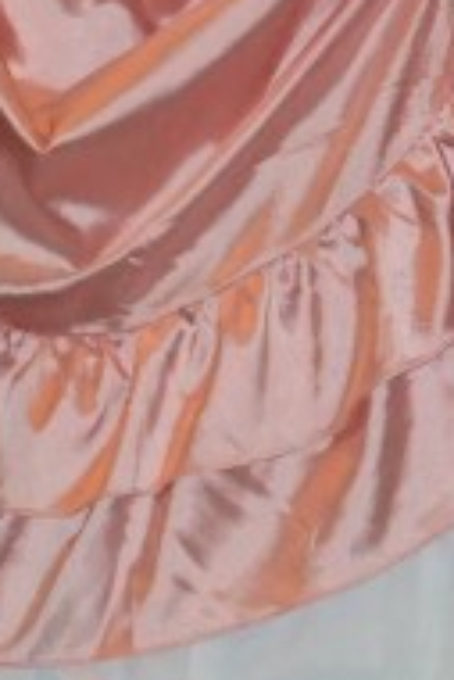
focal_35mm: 182
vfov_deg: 11.0
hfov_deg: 7.6
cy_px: -268
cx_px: 261
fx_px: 3436
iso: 3200
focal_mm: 20
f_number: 7.1
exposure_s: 1/60
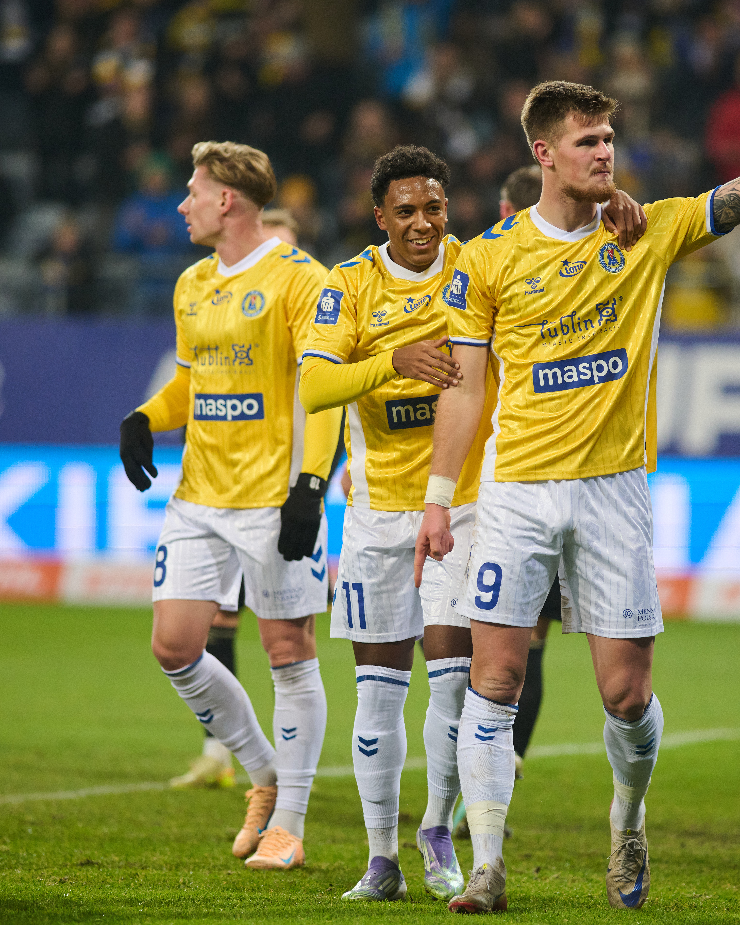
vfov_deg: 4.6
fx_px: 11580
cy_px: 463
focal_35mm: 423
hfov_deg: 3.7
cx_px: 507
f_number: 2.8
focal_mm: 300
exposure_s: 1/1250
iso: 1600
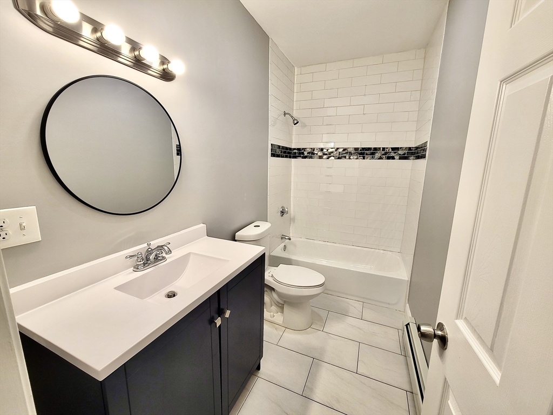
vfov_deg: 89.9
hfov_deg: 106.2
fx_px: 208
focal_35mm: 13
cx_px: 276
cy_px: 208
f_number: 2.2
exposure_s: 1/60
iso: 64
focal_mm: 2.2
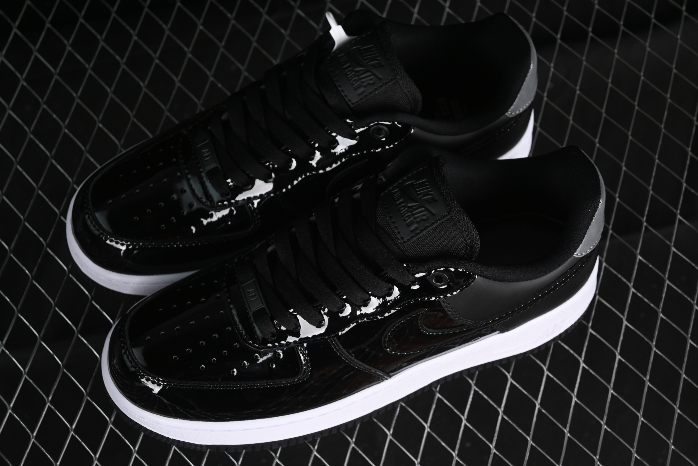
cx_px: 349
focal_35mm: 75
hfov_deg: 27.0
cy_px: 233
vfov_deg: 18.2
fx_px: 1454
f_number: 6.3
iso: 160
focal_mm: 50
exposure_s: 1/50
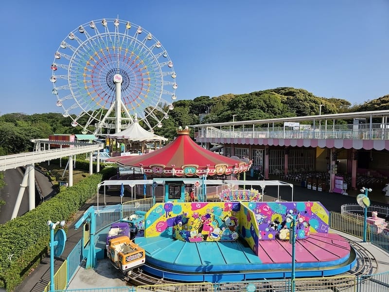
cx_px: 194
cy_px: 146
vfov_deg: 58.9
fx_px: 258
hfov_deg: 73.9
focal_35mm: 23
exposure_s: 1/981
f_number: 1.7
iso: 10
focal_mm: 6.3
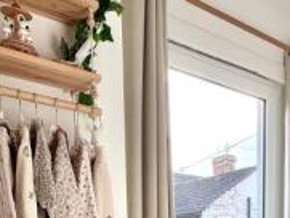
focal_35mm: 45
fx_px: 377
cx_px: 233
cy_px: 283
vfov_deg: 27.1
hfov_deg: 40.3
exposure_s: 1/149
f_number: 2.2
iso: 40
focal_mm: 2.22
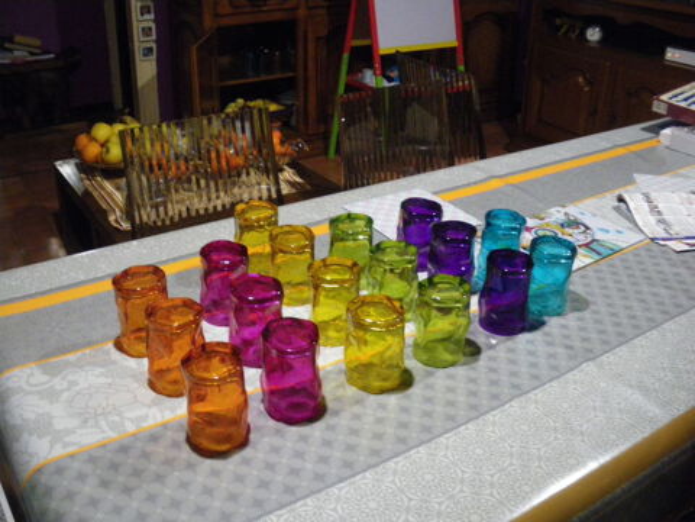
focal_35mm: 36
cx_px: 348
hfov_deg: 51.4
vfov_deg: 39.7
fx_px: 723
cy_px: 261
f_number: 3.5
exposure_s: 1/20
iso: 800
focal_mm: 6.3
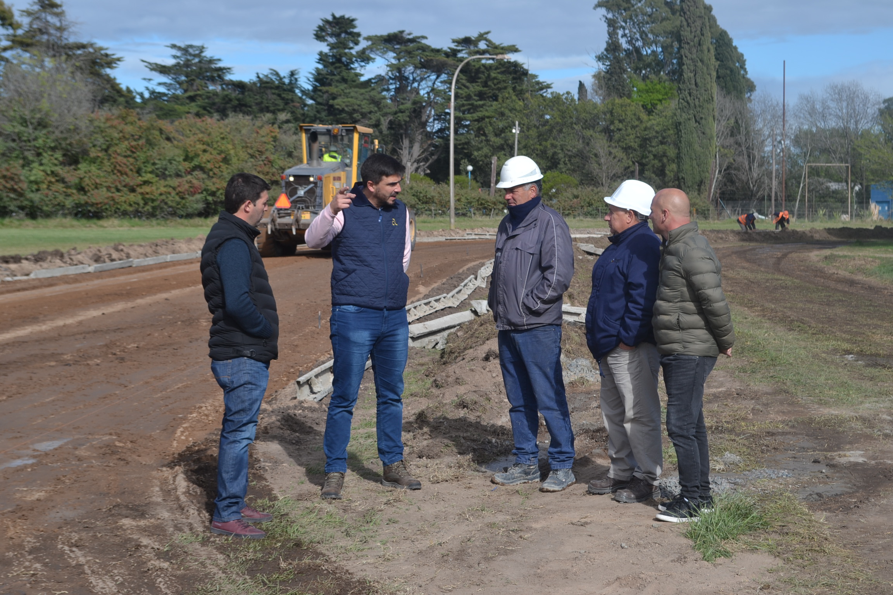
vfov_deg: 19.7
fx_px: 1711
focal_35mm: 69
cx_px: 446
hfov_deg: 29.2
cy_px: 298
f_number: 8
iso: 100
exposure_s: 1/250
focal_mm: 46
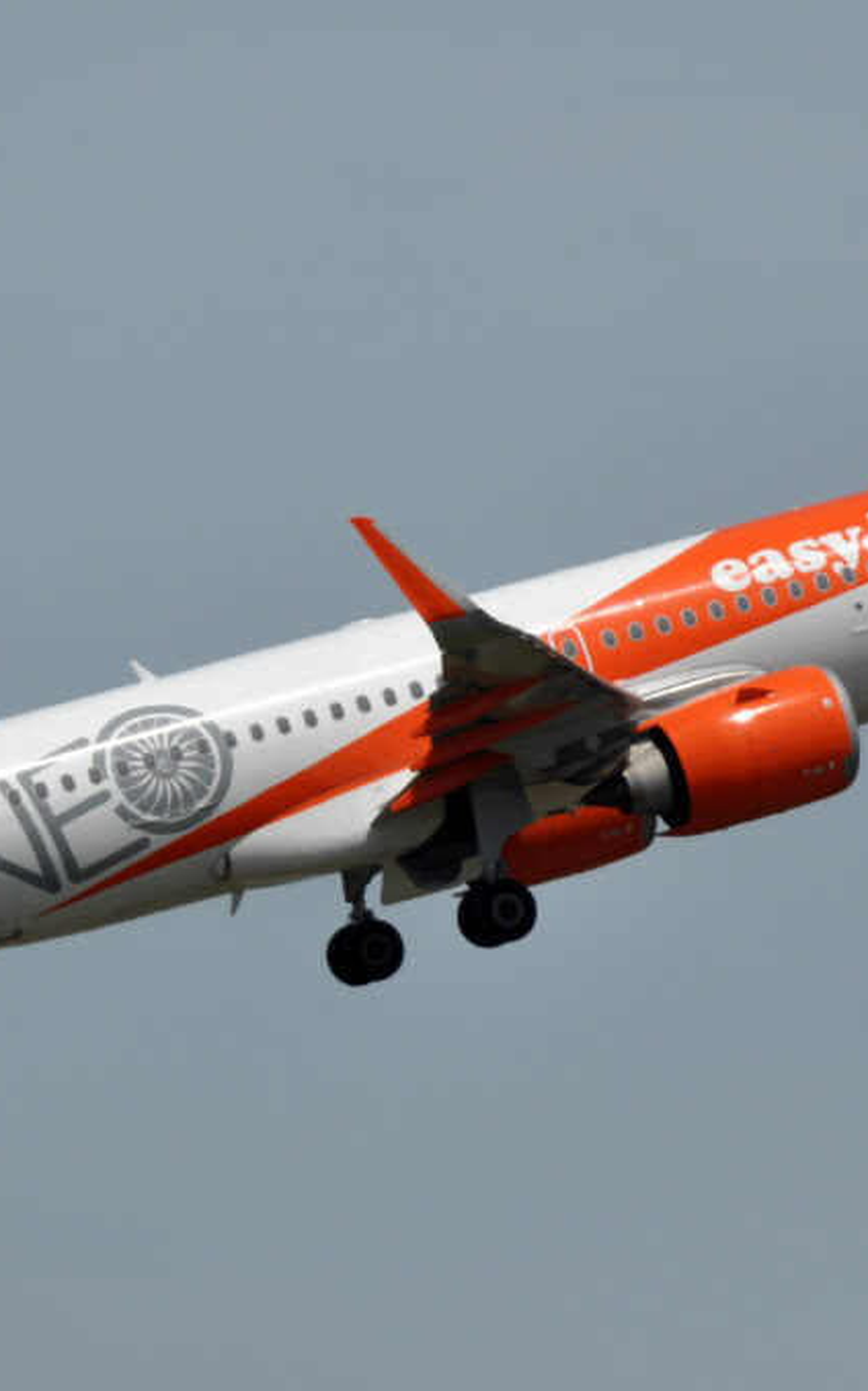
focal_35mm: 900
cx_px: 302
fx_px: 34108
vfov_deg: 2.3
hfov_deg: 1.5
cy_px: 696
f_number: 5.6
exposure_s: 1/3200
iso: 200
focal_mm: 390
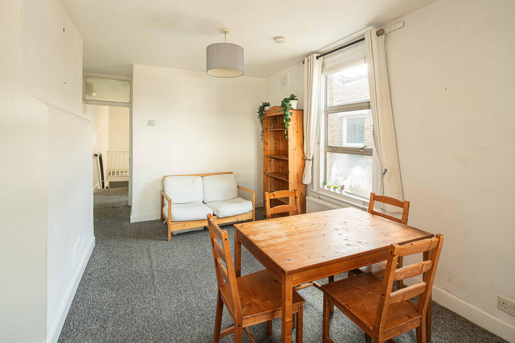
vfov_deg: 70.5
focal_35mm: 17
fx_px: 243
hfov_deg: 93.3
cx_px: 258
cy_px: 172
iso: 250
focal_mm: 17
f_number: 8
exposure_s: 1/5
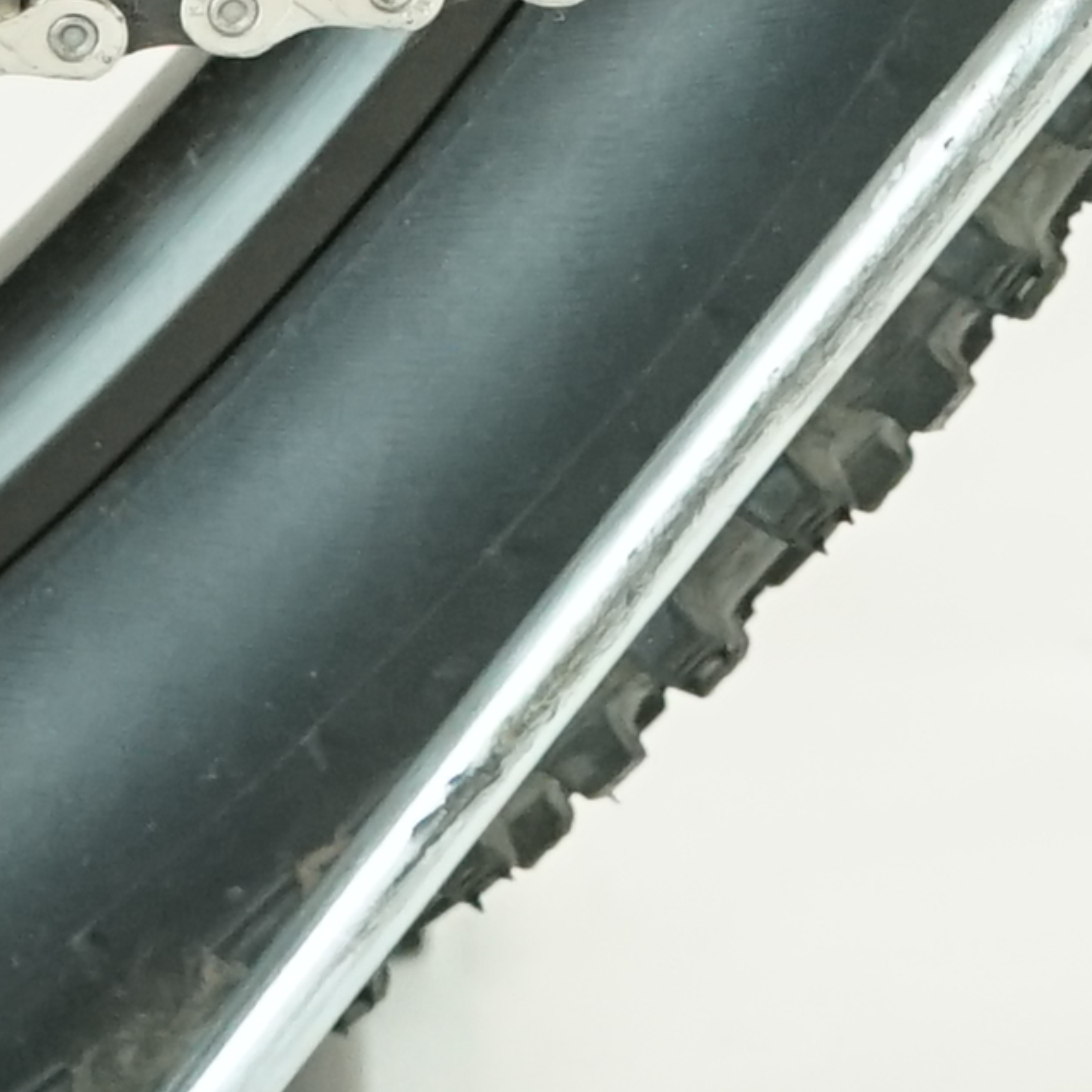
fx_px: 9993
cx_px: 807
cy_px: -1695
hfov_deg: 6.3
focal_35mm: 280
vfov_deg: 6.0
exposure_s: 1/200
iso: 2000
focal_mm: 35
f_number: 5.6
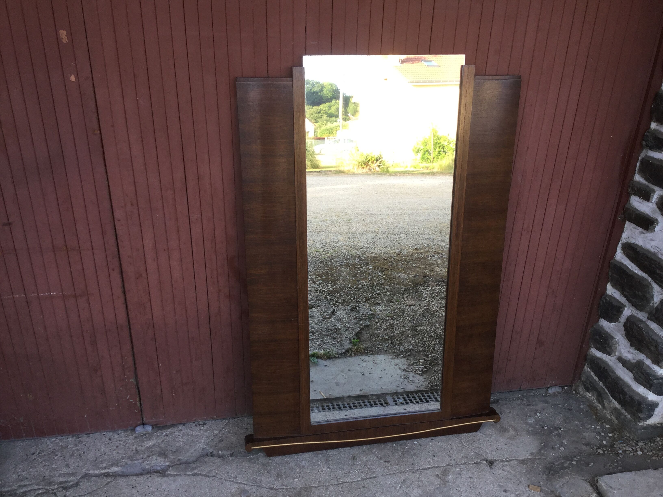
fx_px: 594
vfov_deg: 45.4
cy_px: 248
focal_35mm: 31
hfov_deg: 58.4
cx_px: 332
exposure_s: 1/100
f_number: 2.4
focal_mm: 3.3
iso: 32
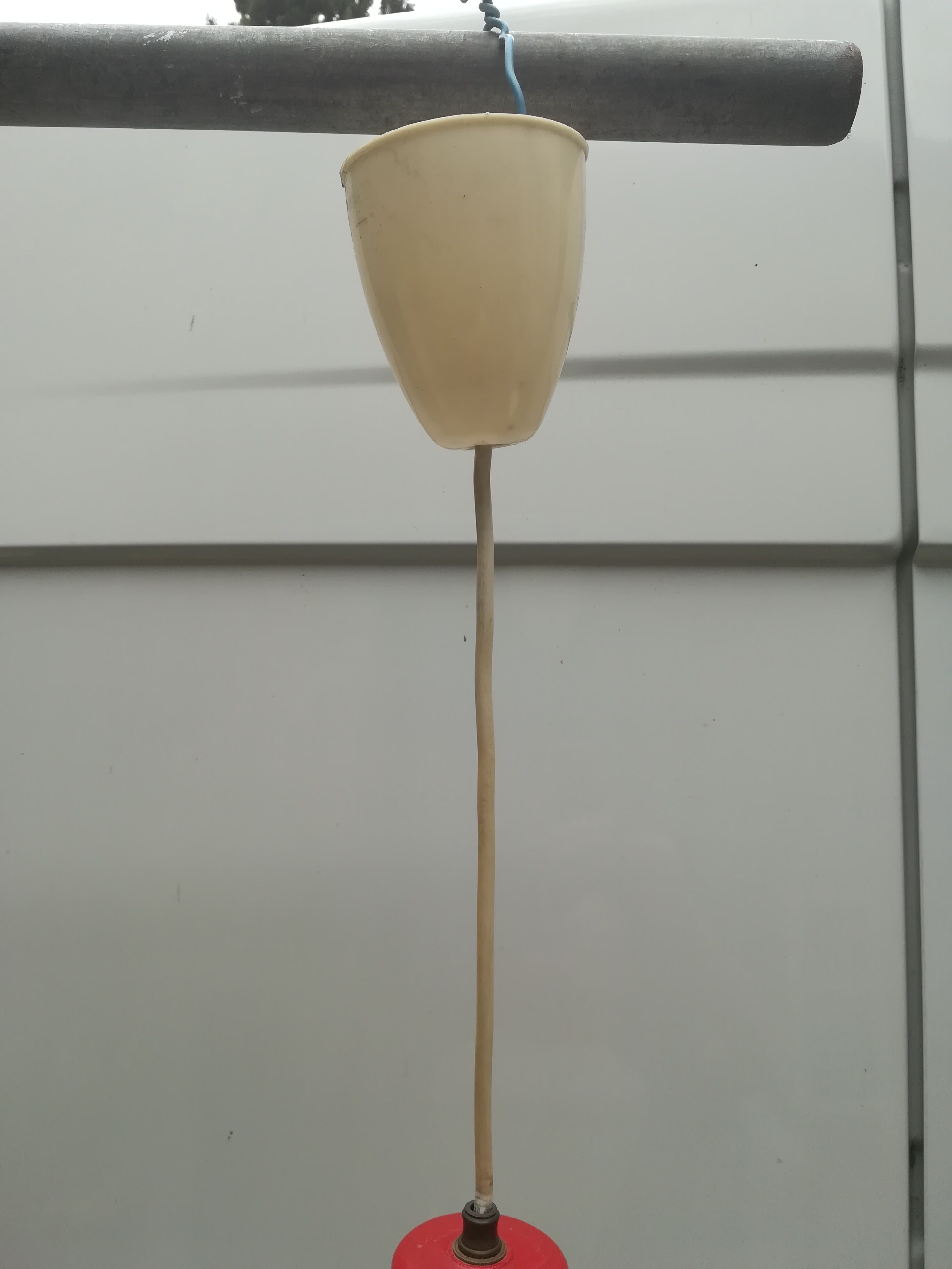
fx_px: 953
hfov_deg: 53.1
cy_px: 634
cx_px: 476
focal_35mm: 26
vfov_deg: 67.3
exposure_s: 1/321
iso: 50
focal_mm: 3.83
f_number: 2.2
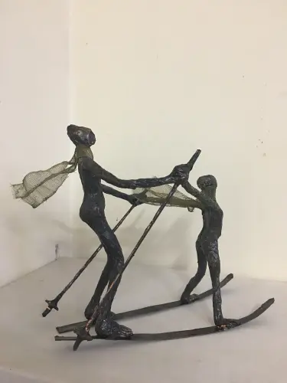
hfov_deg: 48.2
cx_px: 144
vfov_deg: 61.7
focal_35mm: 29
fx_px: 321
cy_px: 192
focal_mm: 4.15
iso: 80
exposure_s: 1/10
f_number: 2.2
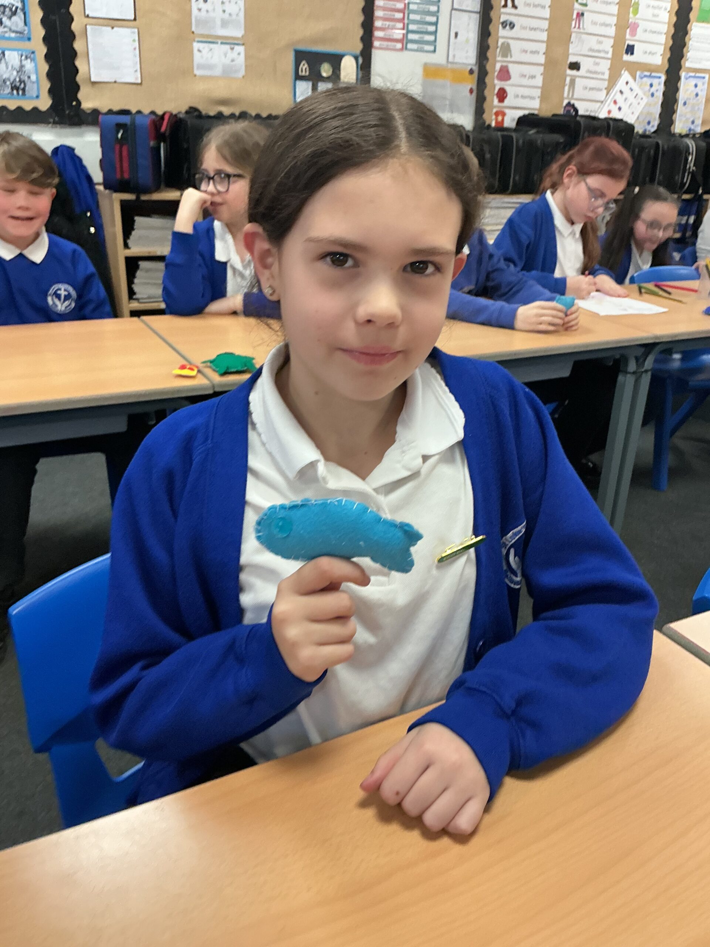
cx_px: 355
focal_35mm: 29
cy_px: 474
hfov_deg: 48.2
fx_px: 793
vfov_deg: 61.7
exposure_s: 1/60
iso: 125
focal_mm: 3
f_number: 1.8
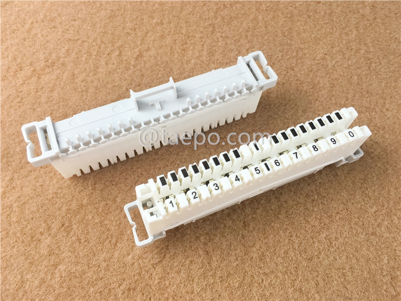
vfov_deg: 48.2
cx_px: 200
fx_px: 336
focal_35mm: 29
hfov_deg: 61.7
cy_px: 150
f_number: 2.2
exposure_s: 1/100
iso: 40
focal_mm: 4.15
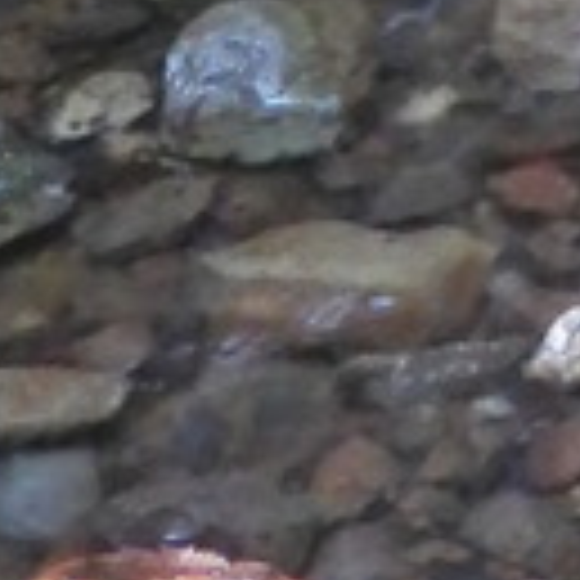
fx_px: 6673
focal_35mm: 352
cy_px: -2158
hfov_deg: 4.7
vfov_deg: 4.4
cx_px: 1956
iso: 640
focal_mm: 7.1
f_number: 3.2
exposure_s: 1/8
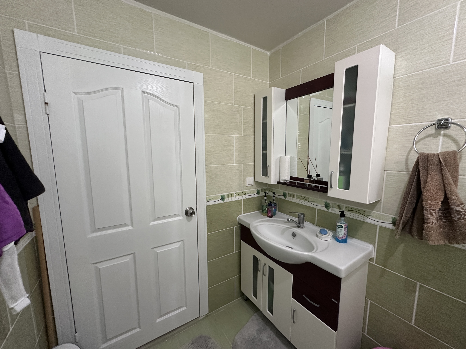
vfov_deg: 85.7
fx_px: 188
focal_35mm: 14
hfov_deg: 102.1
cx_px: 233
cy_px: 174
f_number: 2.2
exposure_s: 1/50
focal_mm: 2.22
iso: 400
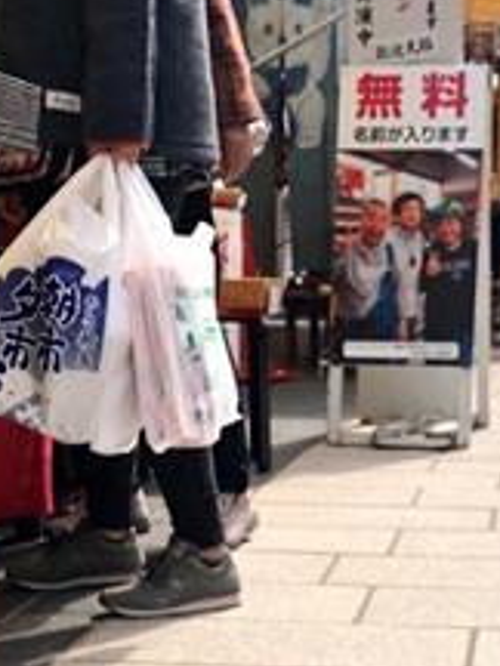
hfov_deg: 17.7
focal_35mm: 83
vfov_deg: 22.5
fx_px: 1598
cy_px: 691
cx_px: 352
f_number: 1.8
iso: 20
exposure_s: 1/1656
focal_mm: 4
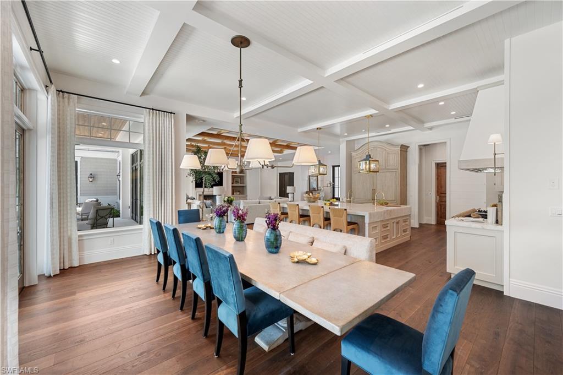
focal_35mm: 14
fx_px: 219
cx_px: 282
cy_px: 188
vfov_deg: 81.1
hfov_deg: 104.3
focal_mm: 14
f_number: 8
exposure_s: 1/25
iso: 400
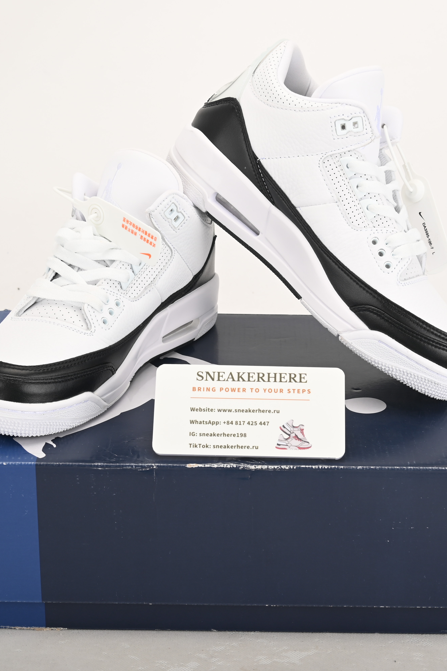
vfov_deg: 29.7
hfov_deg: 20.0
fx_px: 1267
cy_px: 334
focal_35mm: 68
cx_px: 225
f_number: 11
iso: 100
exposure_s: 1/200
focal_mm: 45
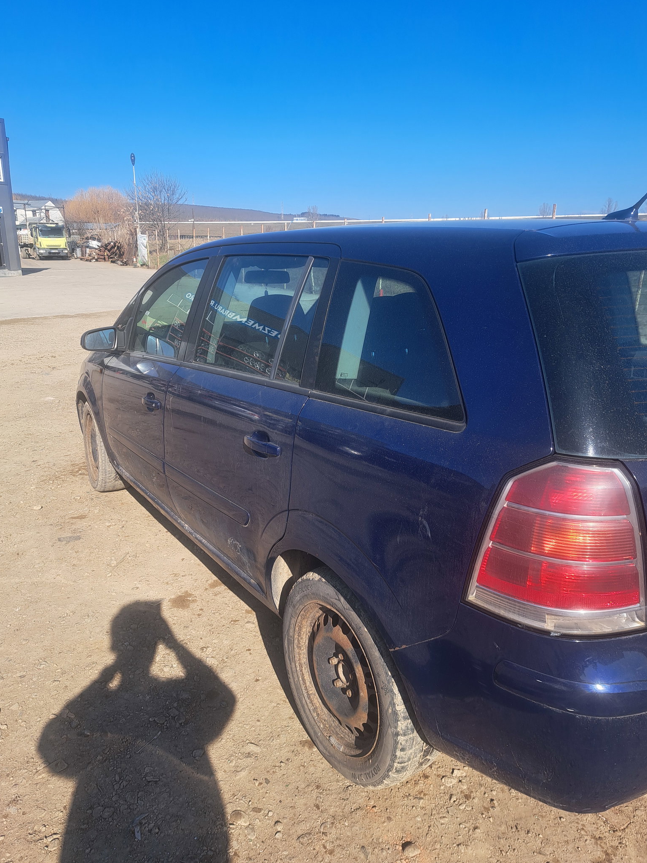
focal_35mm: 25
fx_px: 623
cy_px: 418
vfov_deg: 69.4
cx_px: 314
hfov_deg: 54.9
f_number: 1.8
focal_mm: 5.23
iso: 50
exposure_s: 1/880
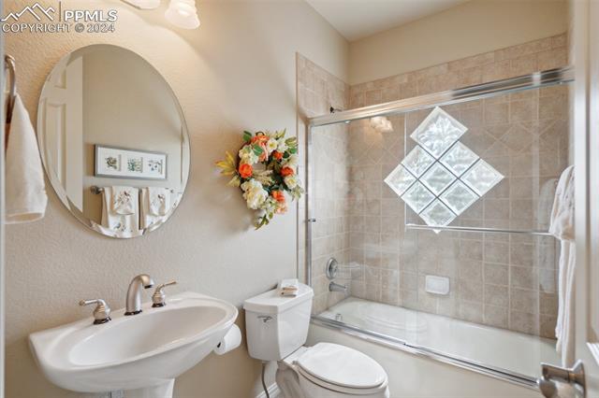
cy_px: 199
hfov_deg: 93.3
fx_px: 283
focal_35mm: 17
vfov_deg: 70.4
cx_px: 300
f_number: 6.3
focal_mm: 17
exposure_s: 1/40
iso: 500
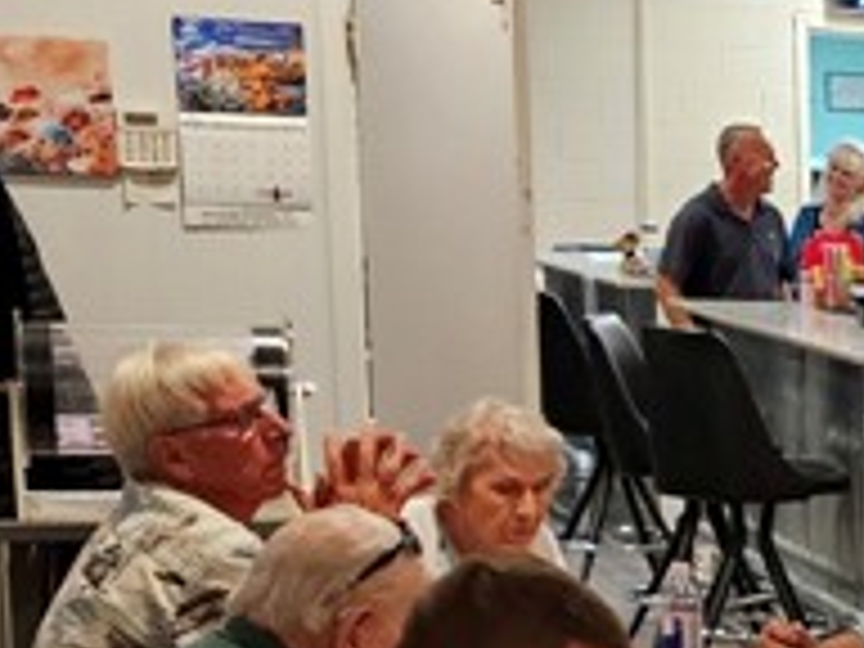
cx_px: 1750
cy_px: 1030
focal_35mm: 96
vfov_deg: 14.2
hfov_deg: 15.8
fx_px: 2396
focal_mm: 6.3
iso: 640
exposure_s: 1/40
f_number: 1.7
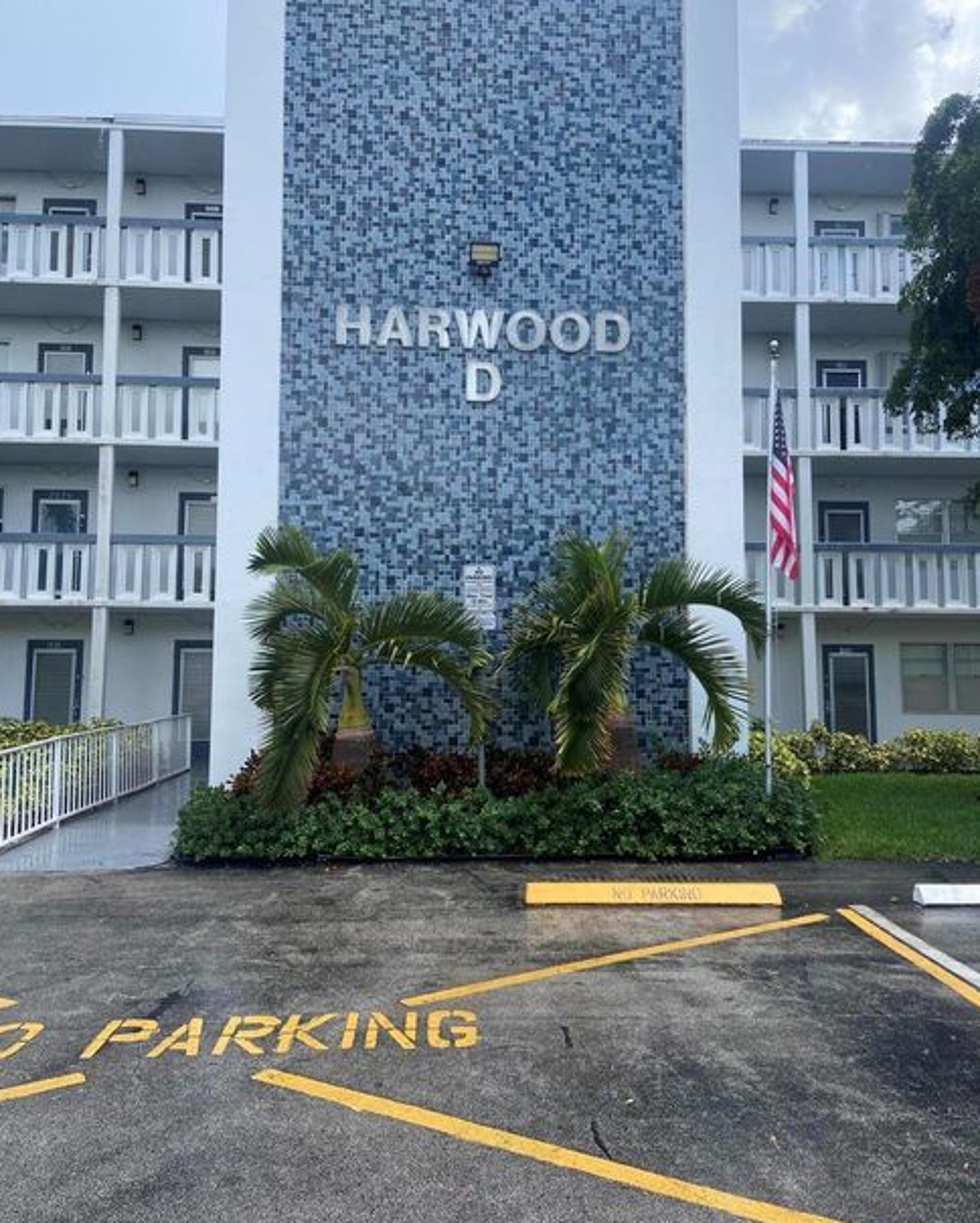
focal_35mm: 28
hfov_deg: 51.6
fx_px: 1014
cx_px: 492
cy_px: 588
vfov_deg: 62.2
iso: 32
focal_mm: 4.25
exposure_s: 1/1025
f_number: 1.8
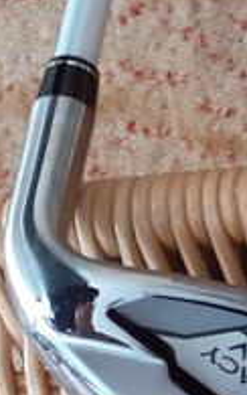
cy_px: 365
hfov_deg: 7.9
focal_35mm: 147
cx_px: 711
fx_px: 1582
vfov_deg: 14.1
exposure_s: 1/50
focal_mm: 3.6
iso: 125
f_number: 1.9
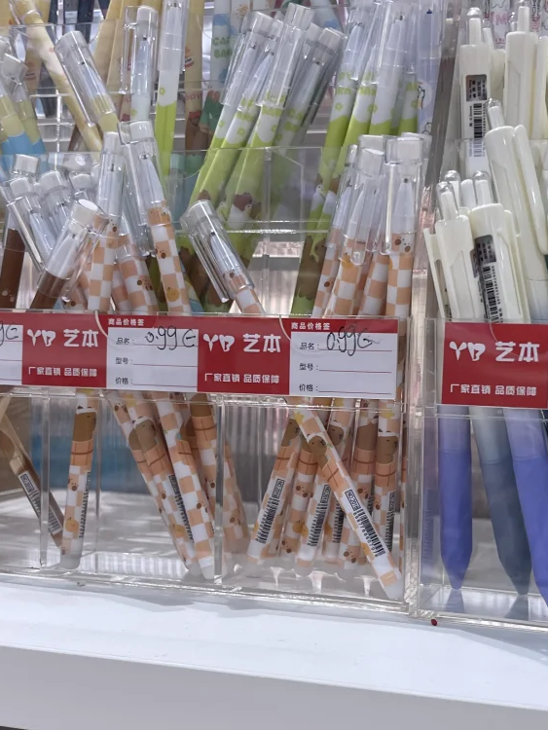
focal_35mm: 48
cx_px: 351
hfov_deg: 30.1
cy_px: 407
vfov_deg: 39.6
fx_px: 1013
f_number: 1.6
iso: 125
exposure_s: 1/100
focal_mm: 5.1
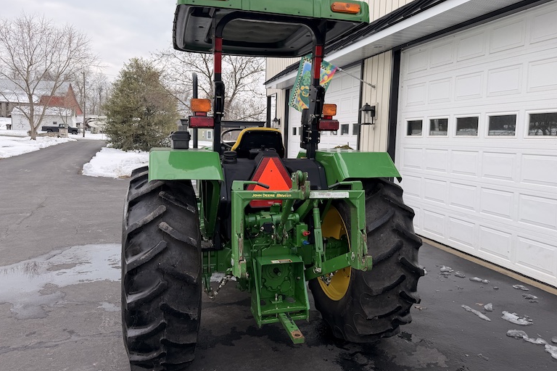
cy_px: 170
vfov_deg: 49.5
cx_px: 275
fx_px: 402
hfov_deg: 69.4
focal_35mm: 26
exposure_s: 1/1361
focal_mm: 6.76
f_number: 1.78
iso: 80
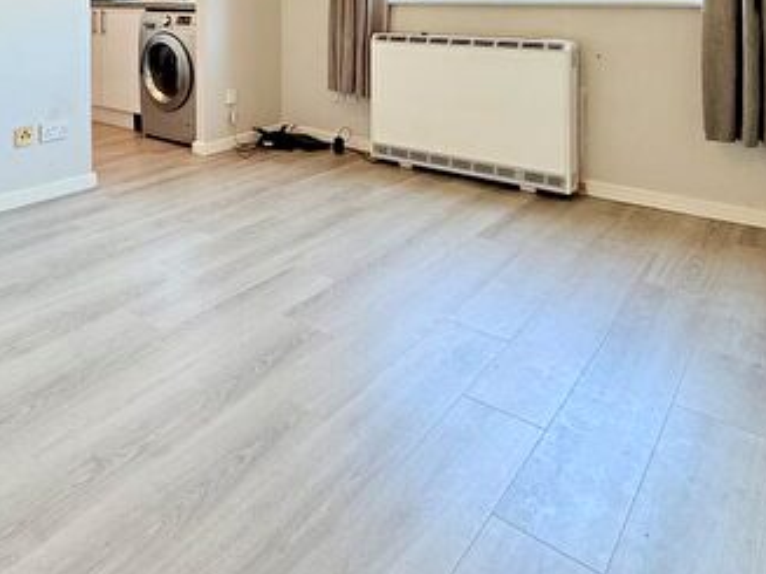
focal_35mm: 30
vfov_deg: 40.5
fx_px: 664
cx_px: 251
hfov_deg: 58.5
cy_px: -8
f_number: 2.2
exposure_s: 1/100
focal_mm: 2.22
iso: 100
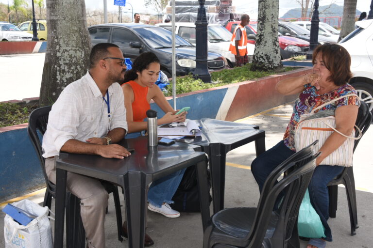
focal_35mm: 44
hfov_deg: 44.5
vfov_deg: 30.5
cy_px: 124
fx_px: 456
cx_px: 186
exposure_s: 1/200
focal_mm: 44
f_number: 10
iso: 250
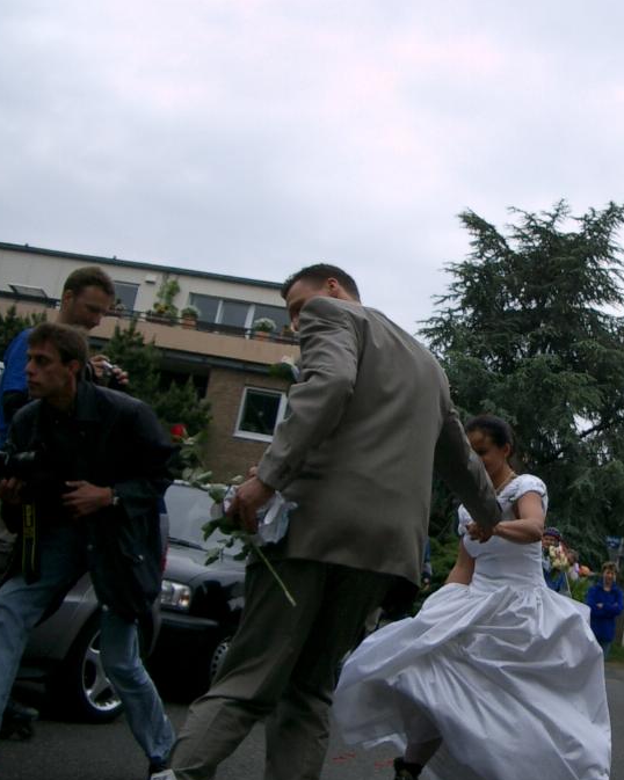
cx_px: 486
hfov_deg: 28.6
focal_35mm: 52
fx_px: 1201
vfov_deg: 36.0
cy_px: 424
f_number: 2.6
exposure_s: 1/800
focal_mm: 5.8
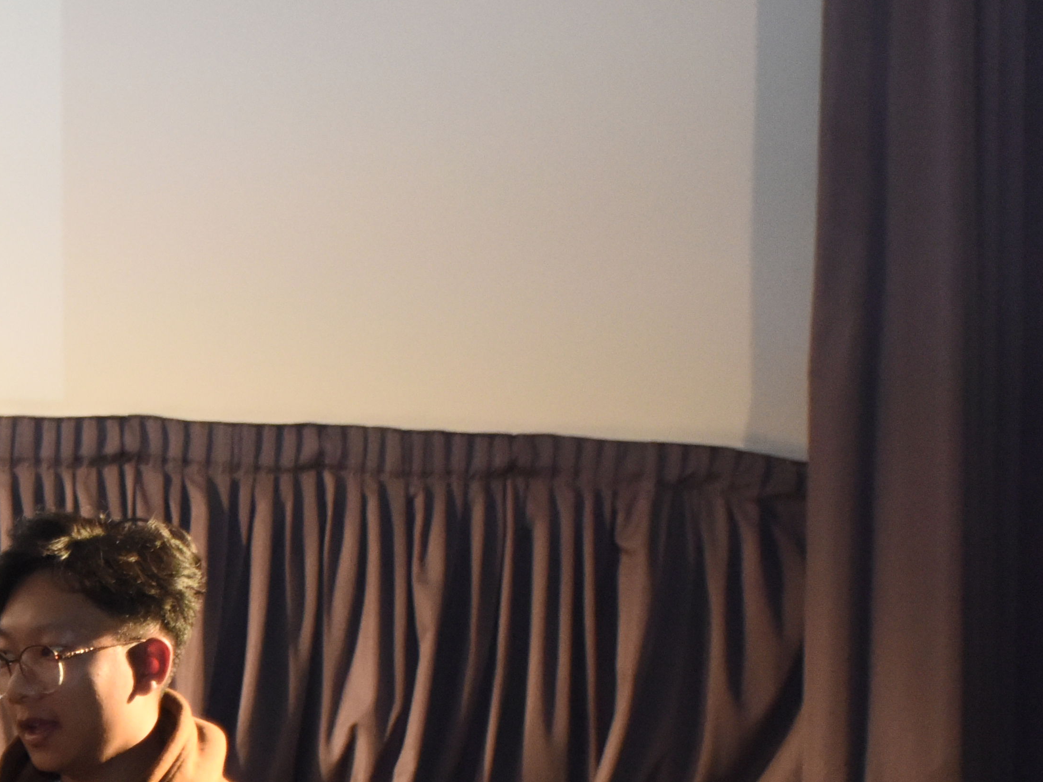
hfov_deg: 16.4
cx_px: -325
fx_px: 3404
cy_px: 877
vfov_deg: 12.8
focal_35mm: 113
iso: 4000
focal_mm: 35
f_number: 4
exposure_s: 1/60
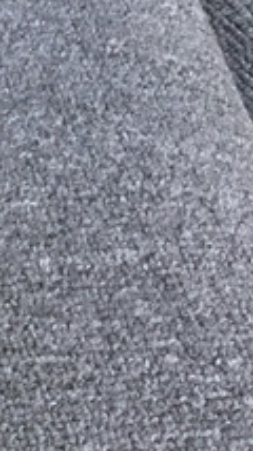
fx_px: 1698
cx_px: -639
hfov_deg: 7.1
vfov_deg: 14.8
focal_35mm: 142
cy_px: 486
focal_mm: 3.3
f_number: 2.4
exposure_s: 1/210
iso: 25
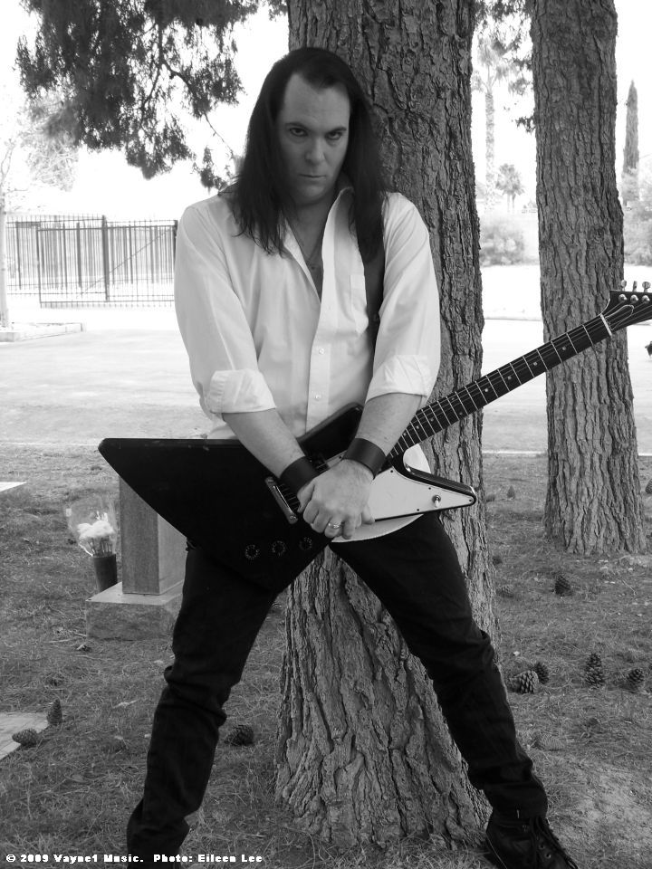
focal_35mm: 55
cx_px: 326
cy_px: 434
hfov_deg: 26.6
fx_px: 1381
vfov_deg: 34.9
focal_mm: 9.36
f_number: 3.2
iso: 64
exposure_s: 1/60
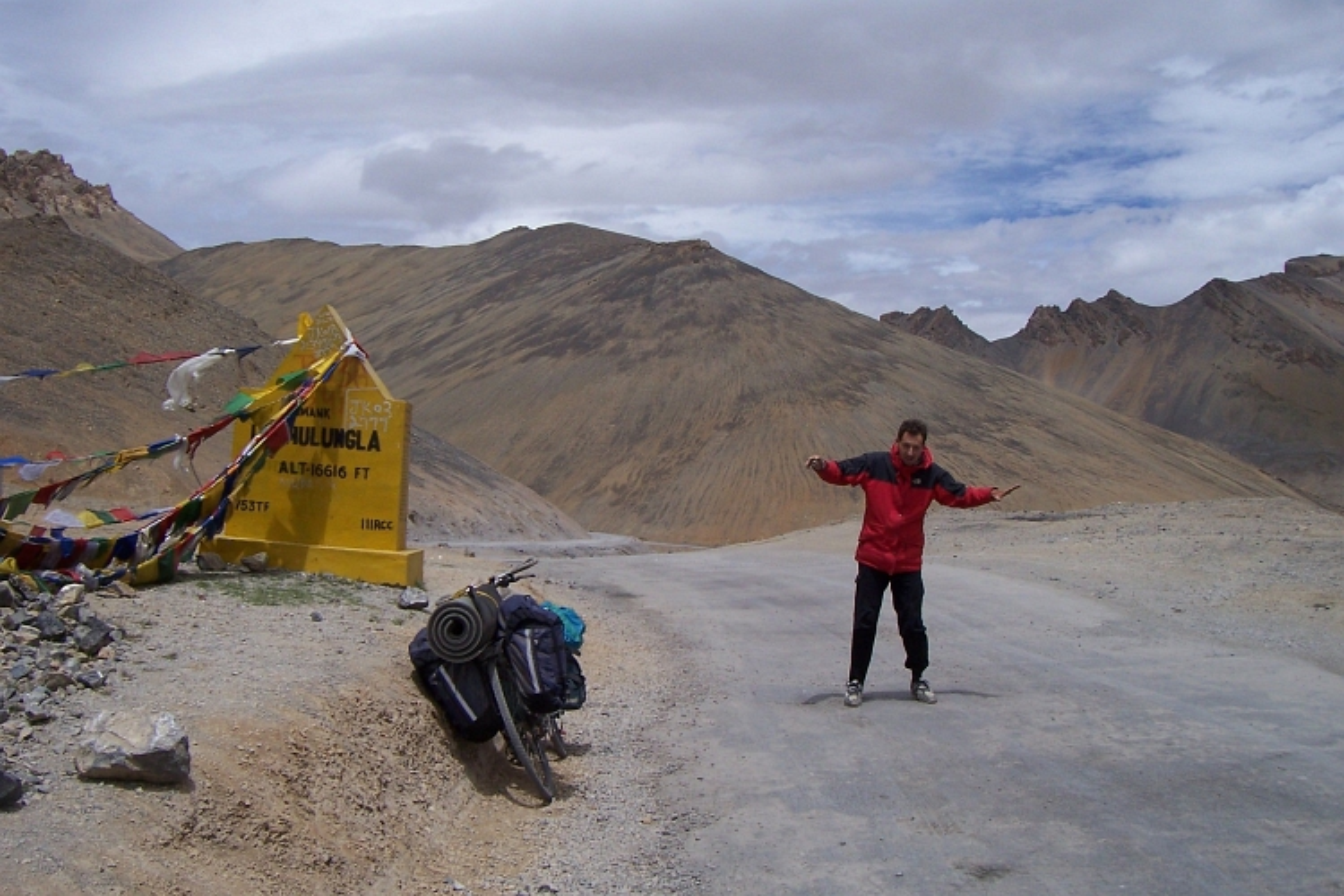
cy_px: 448
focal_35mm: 34
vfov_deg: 38.9
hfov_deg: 55.8
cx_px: 672
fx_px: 1269
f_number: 5.6
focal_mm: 5.6
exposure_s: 1/1500
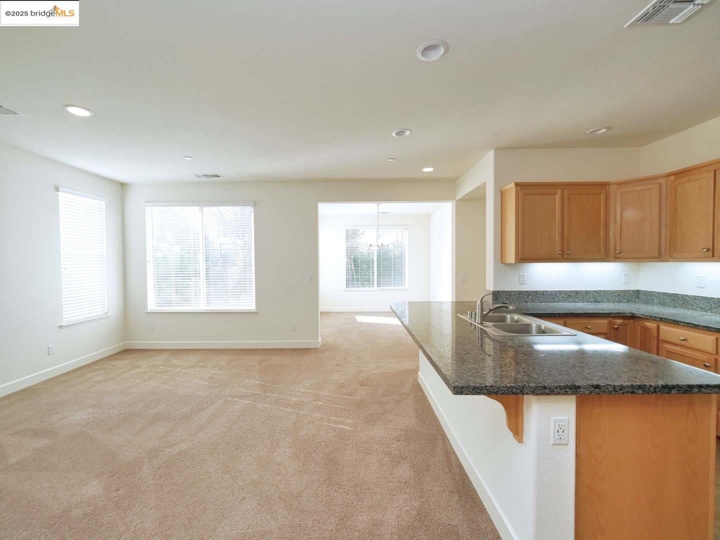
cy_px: 270
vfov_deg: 85.7
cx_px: 360
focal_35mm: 14
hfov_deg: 102.1
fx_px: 291
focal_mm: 7
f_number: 4.5
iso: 800
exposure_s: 1/160
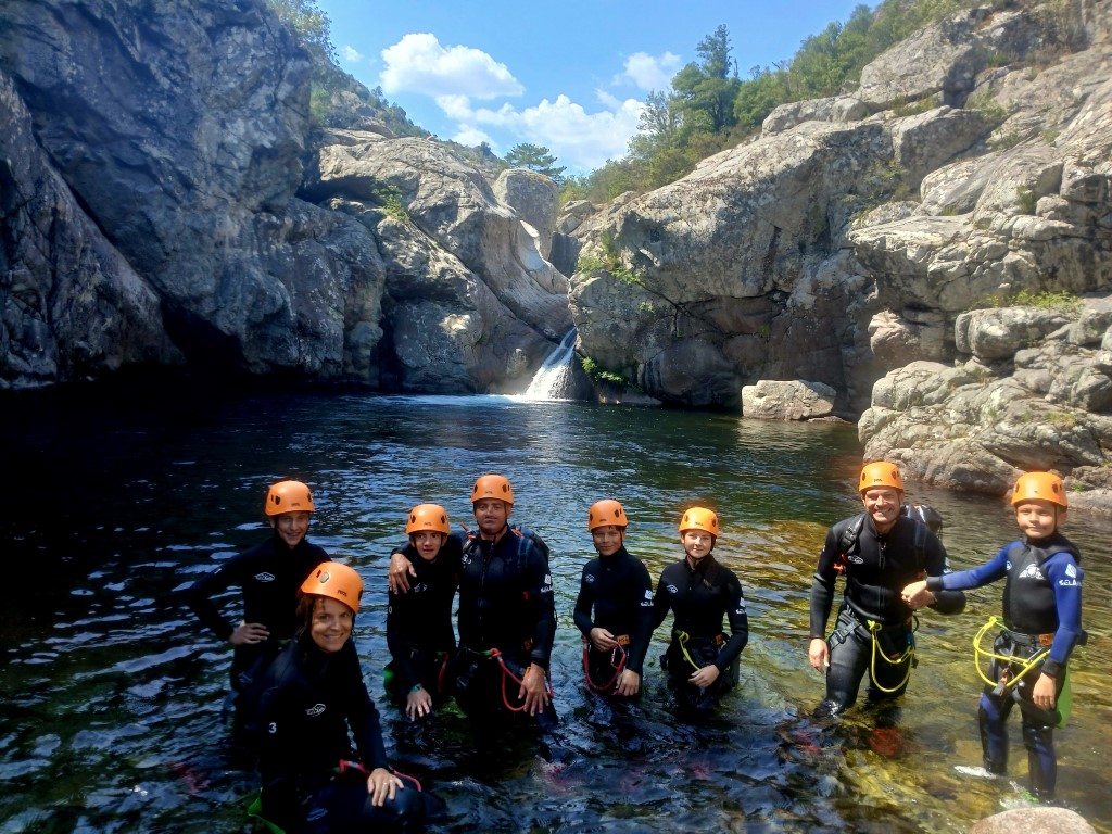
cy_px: 417
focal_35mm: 26
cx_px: 556
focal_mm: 3.98
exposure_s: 1/145
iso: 20
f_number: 1.8
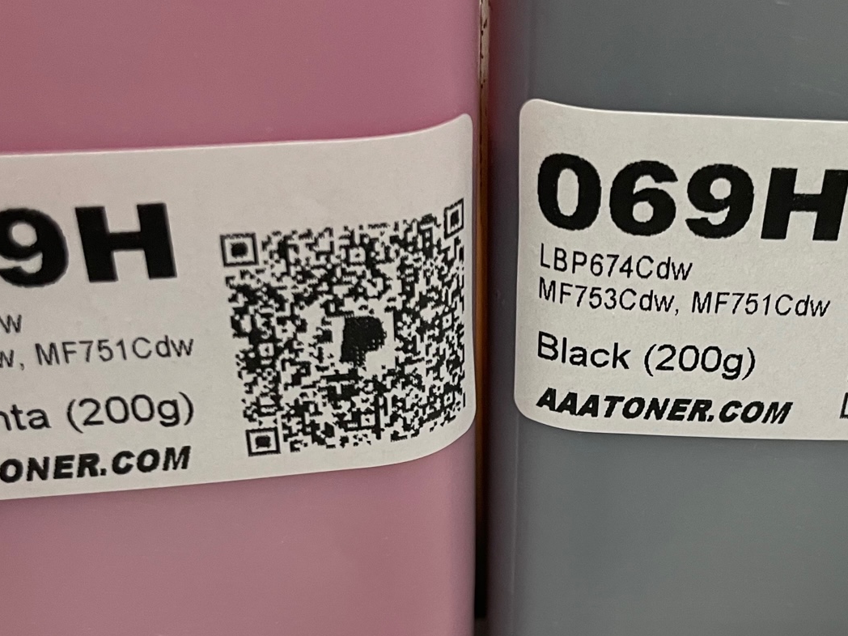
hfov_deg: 37.9
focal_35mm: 50
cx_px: 549
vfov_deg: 28.2
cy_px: 546
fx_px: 1225
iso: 100
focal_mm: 4.2
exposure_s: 1/60
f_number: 1.6
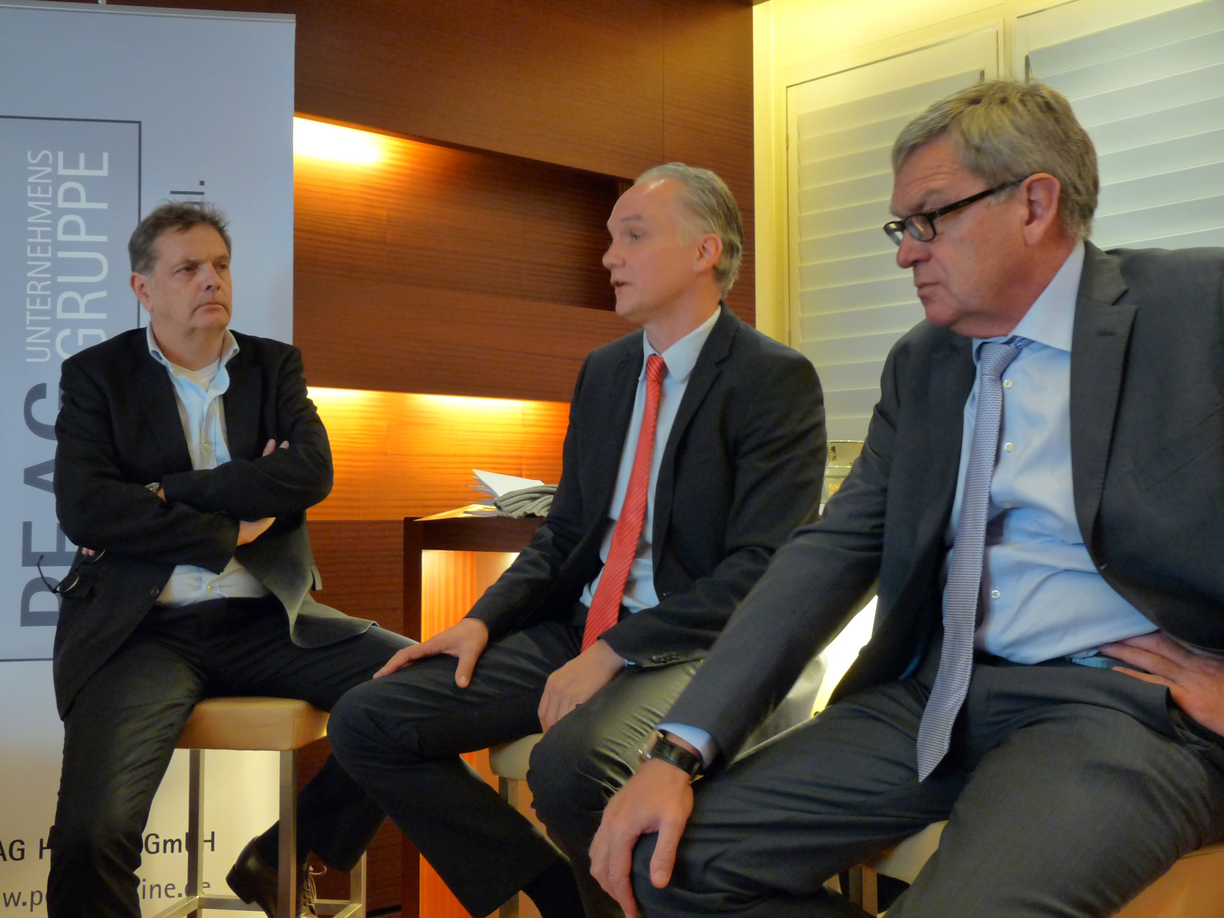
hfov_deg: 43.9
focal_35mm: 43
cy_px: 459
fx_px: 1520
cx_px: 612
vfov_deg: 33.6
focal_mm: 7.6
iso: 400
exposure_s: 1/6
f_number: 3
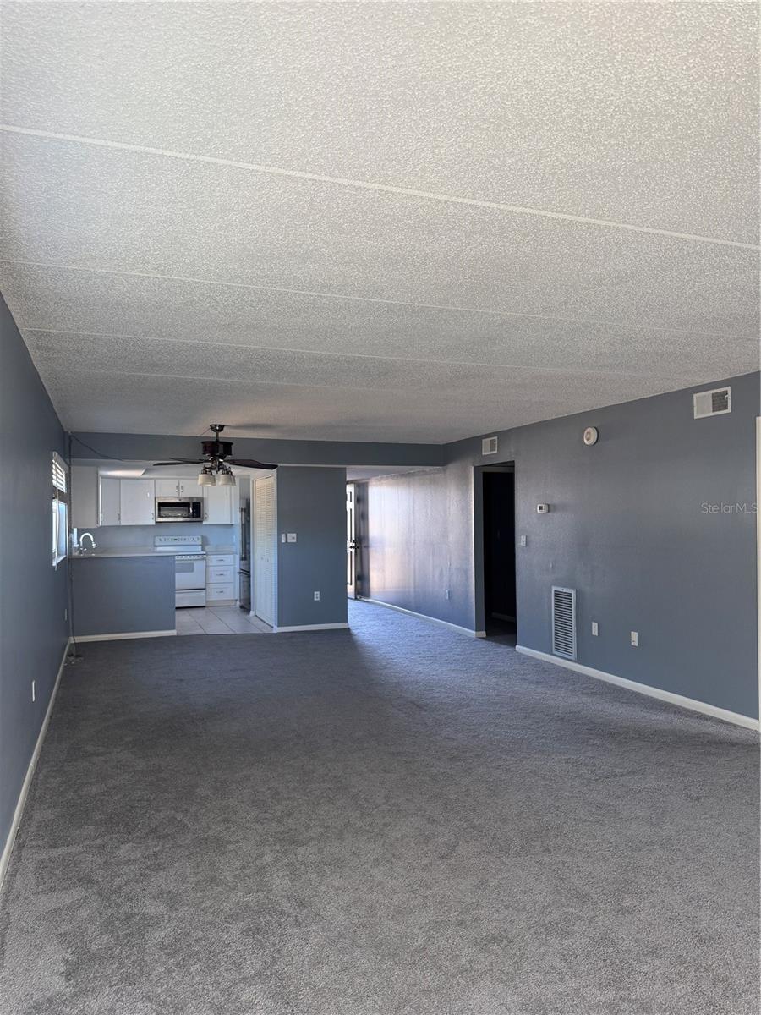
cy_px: 508
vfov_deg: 71.6
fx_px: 703
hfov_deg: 56.8
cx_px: 380
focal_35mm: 24
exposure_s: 1/121
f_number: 1.78
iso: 160
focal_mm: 6.76
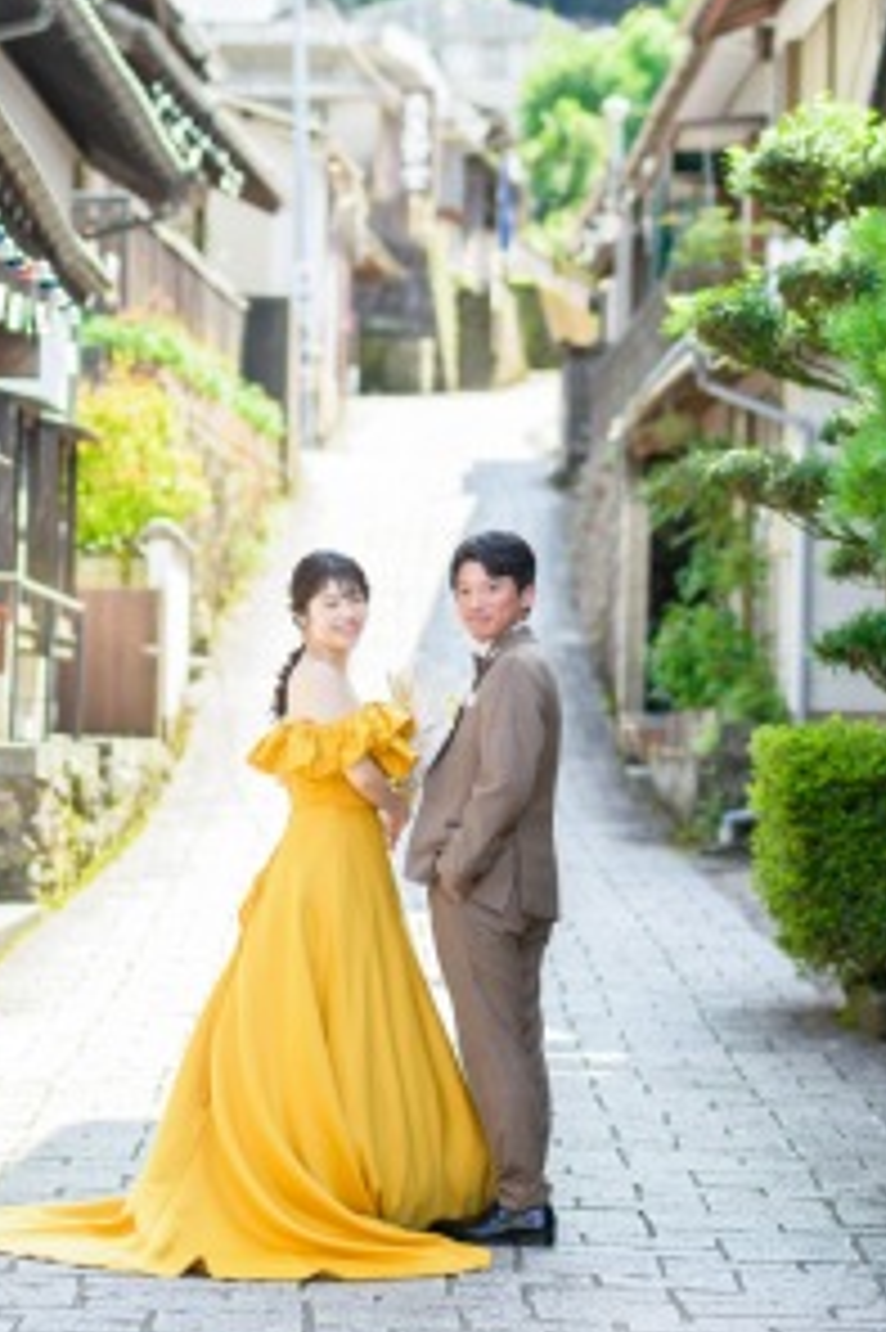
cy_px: 479
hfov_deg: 9.9
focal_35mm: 138
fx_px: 5100
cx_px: 436
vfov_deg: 14.9
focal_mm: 85
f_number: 2.8
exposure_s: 1/500
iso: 100
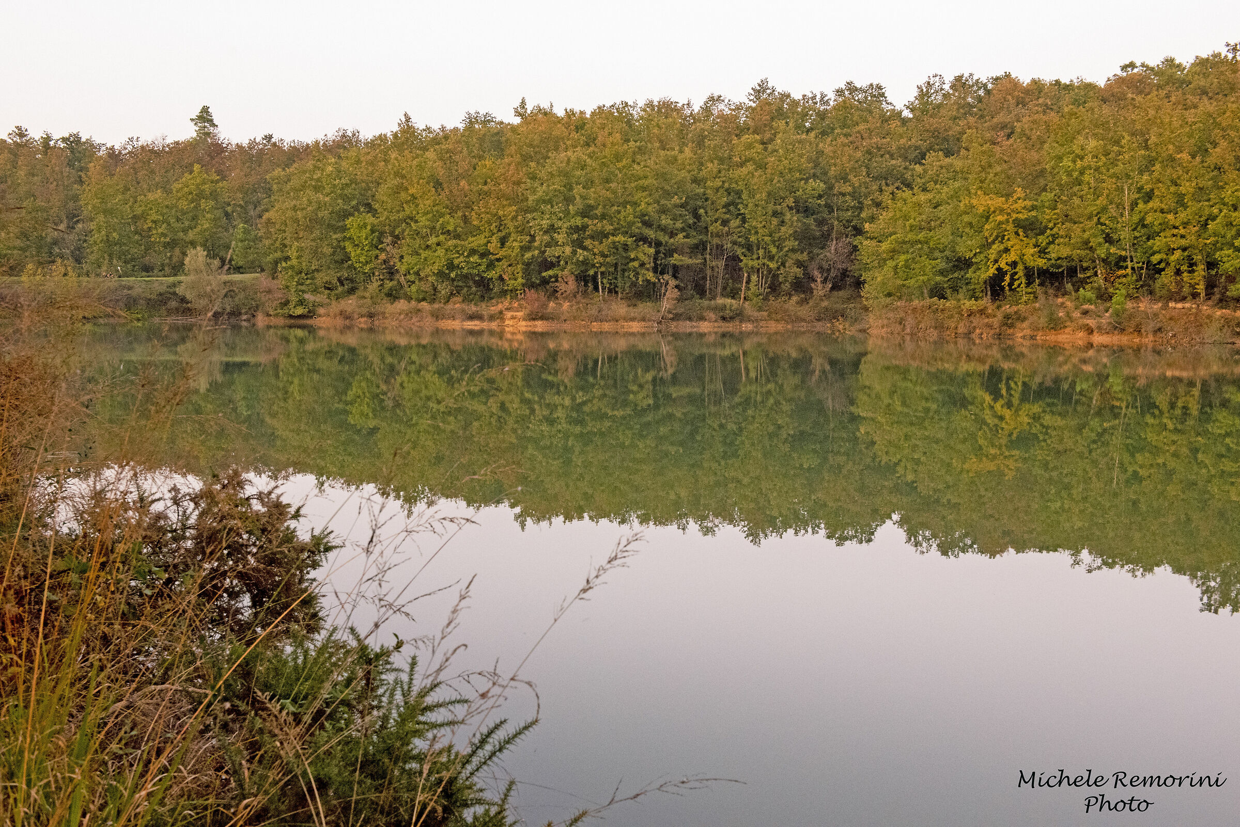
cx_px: 620
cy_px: 414
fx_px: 1378
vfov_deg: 33.4
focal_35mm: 40
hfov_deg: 48.4
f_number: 10
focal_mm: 40
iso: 7200
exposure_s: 1/80
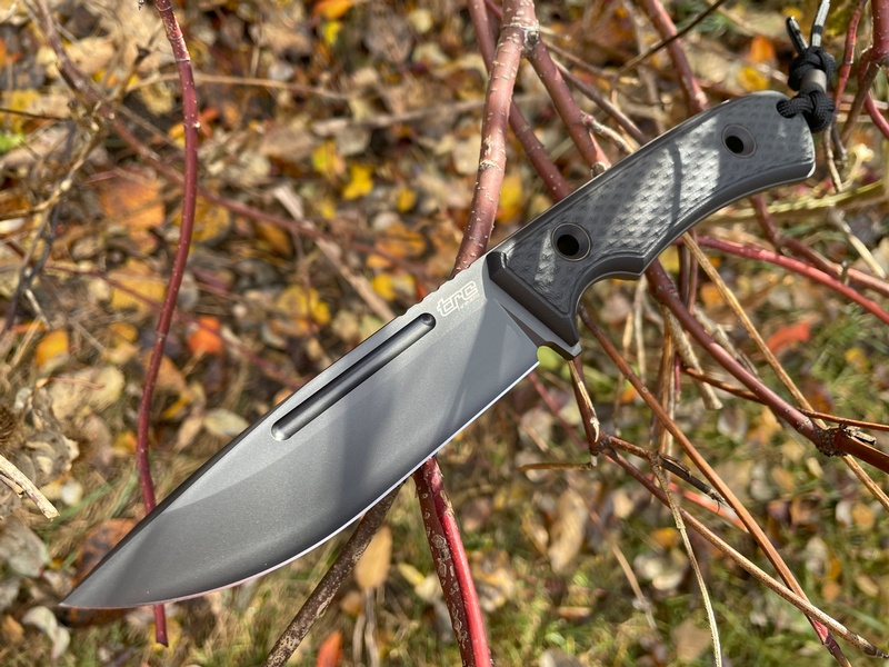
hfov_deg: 67.3
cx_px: 444
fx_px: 668
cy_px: 334
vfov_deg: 53.1
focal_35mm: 26
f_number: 1.6
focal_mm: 4.2
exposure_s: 1/123
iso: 32
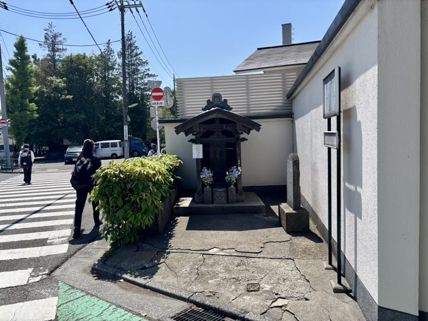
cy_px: 160
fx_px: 321
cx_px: 214
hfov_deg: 67.3
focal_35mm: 26
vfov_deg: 53.1
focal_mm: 5.96
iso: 50
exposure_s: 1/2933
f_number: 1.6
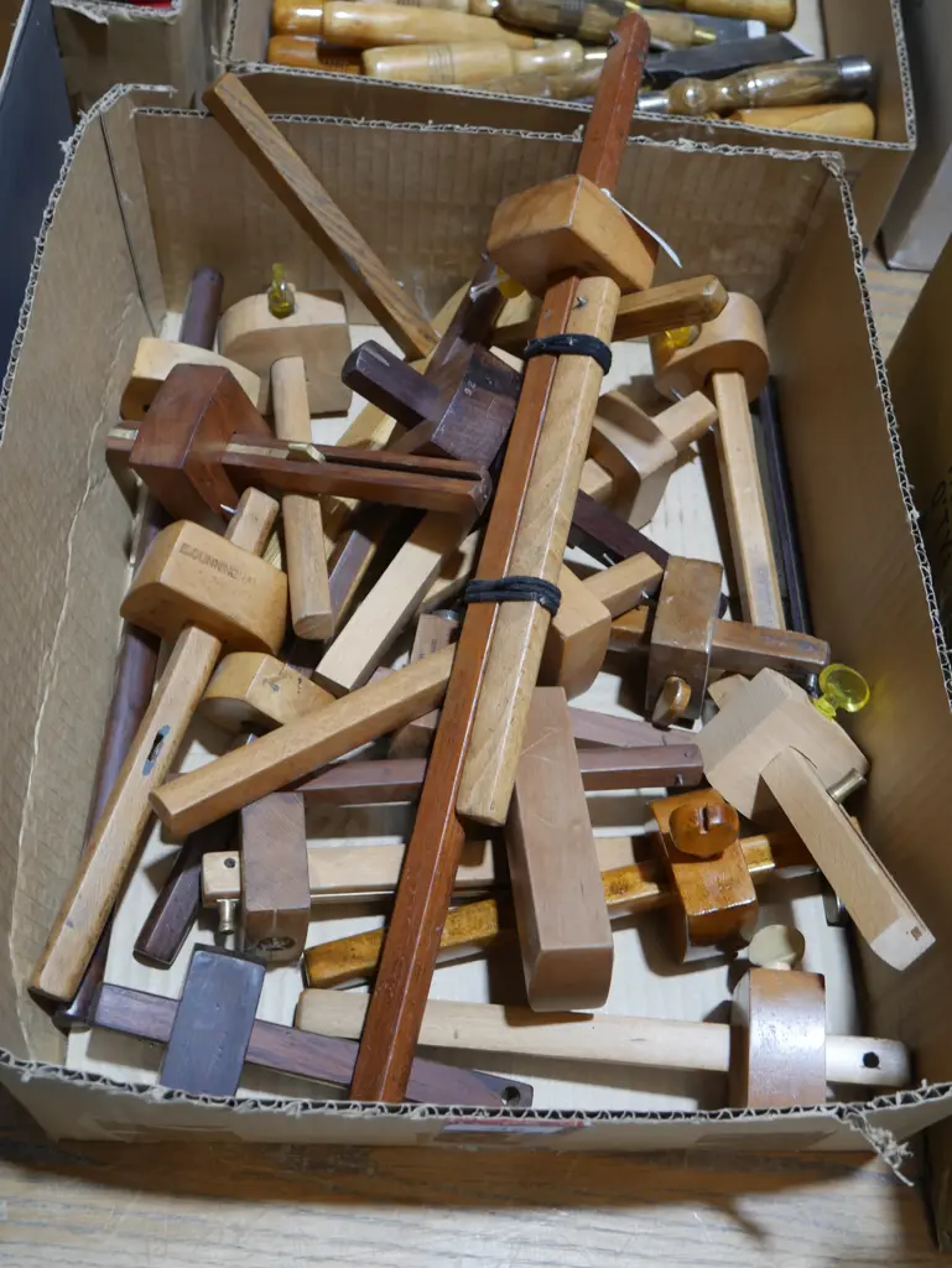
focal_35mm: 40
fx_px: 1466
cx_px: 476
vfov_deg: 46.8
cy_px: 634
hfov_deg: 36.0
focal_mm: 20
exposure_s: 1/60
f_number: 4.4
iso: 320
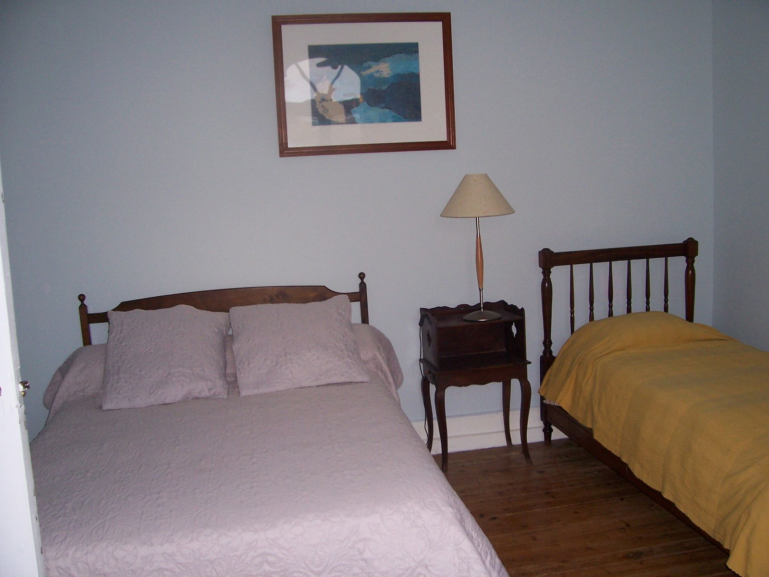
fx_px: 755
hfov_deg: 54.0
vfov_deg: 41.8
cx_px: 384
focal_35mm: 34
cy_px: 288
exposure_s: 1/60
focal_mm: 5.6
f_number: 2.7
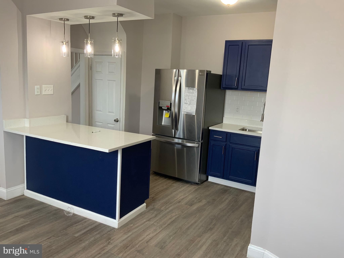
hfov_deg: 61.7
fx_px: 288
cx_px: 172
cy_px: 129
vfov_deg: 48.2
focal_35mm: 29
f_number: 1.8
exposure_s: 1/120
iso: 64
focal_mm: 3
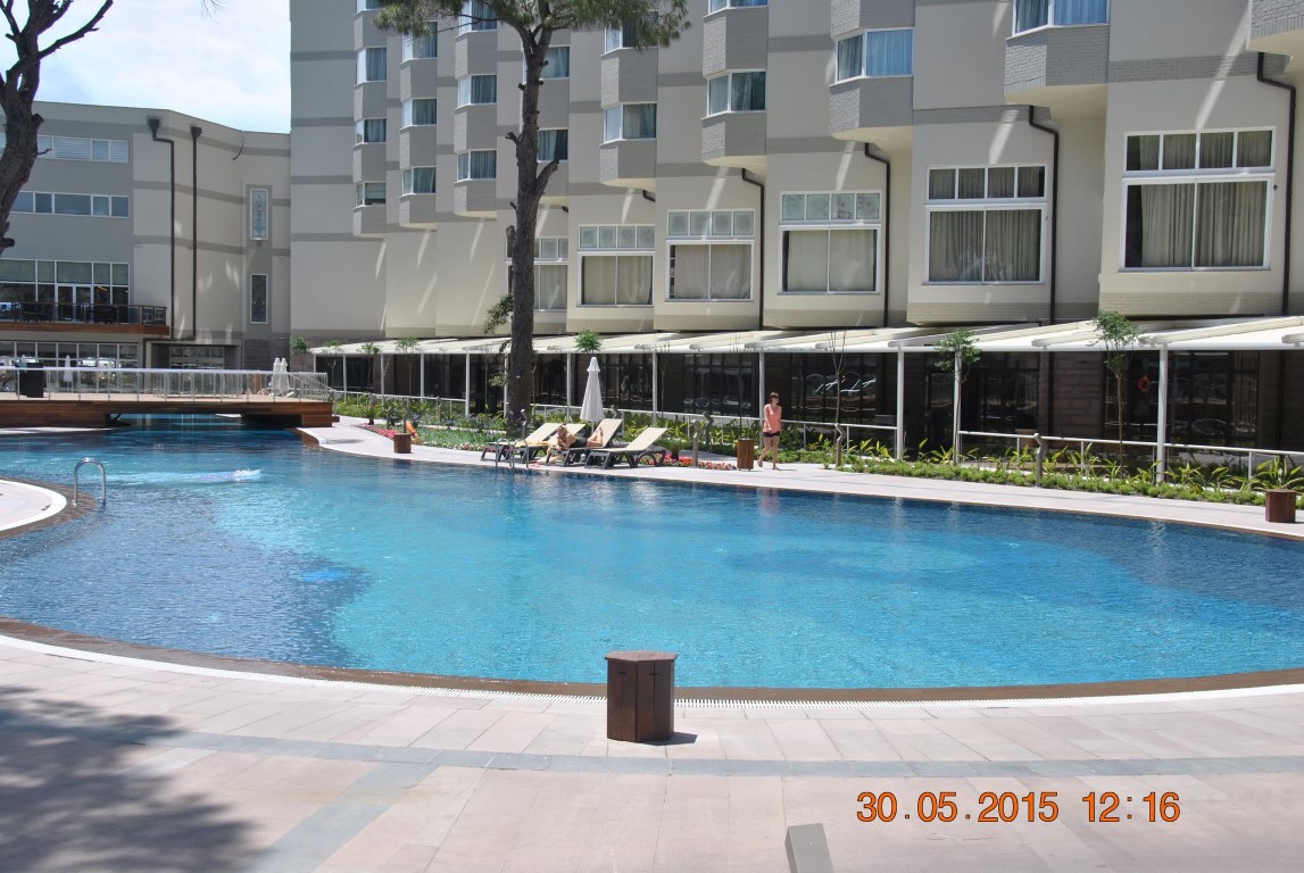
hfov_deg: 46.3
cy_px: 436
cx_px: 652
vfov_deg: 32.0
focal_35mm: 42
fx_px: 1523
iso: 100
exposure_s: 1/250
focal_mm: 28
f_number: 8
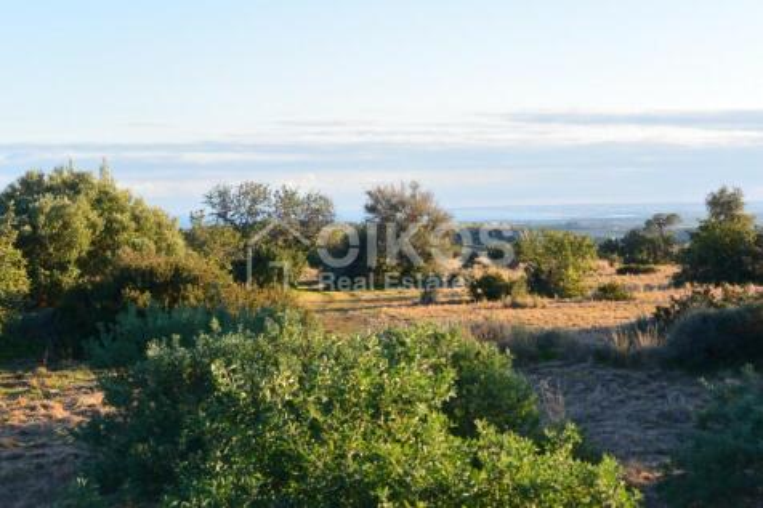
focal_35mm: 65
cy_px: 254
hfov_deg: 31.0
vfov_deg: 20.9
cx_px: 382
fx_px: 1377
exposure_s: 1/250
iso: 160
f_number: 5.3
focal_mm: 24.4
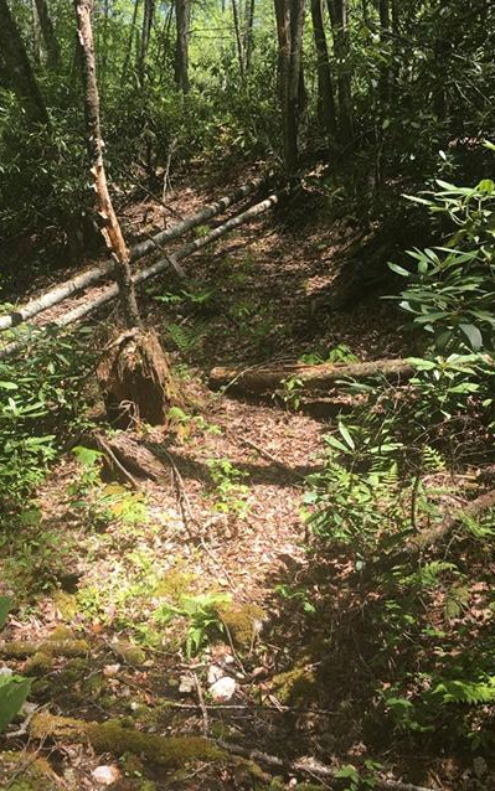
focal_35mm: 37
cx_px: 165
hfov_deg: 34.1
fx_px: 798
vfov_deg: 52.7
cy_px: 394
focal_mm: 4.15
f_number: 2.2
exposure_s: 1/405
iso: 25
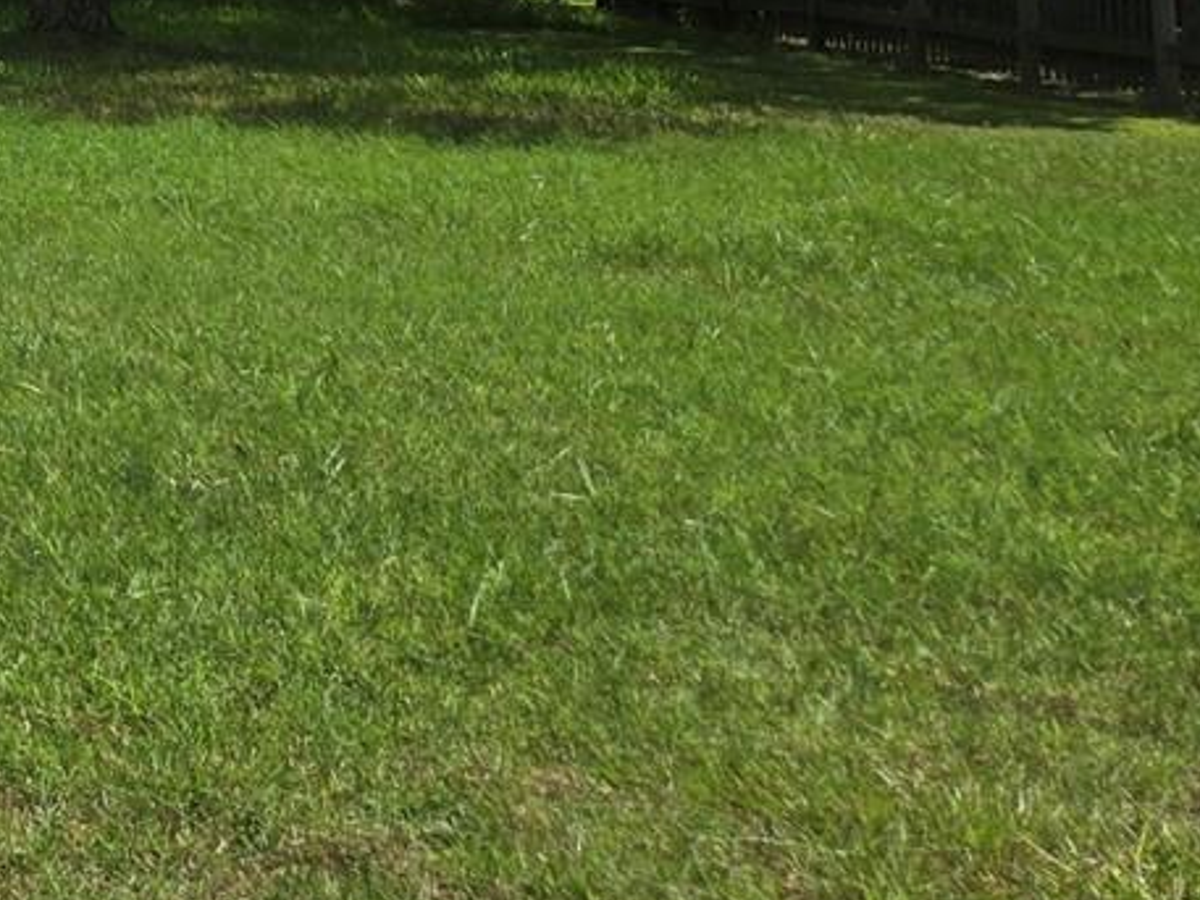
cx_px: -1024
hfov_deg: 15.9
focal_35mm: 103
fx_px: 3572
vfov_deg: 13.0
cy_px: -745
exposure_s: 1/2643
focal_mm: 5.4
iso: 25
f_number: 1.8
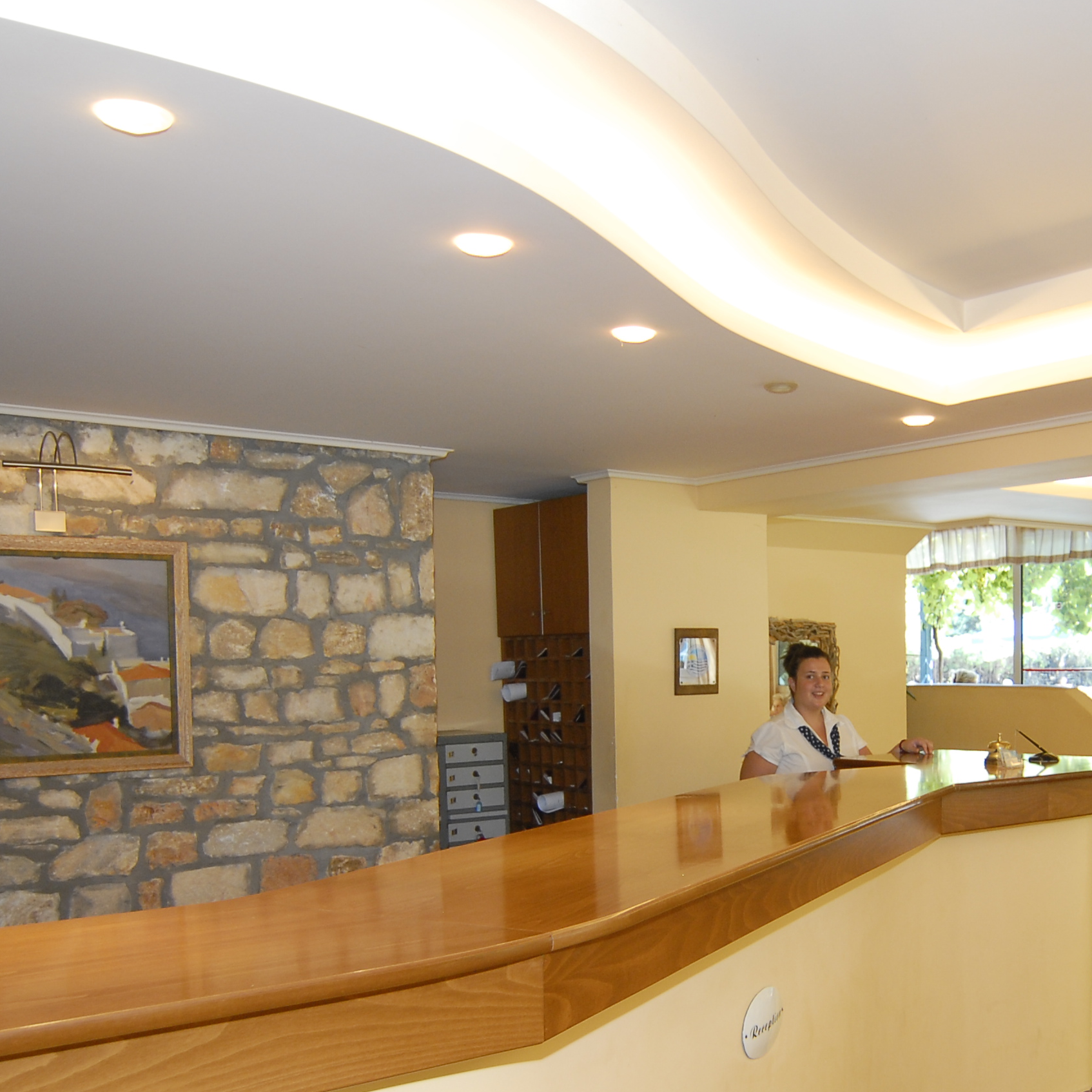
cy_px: 717
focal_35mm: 35
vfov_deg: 46.6
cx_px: 745
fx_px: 1249
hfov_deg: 46.3
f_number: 4
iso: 250
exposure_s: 1/30
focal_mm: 12
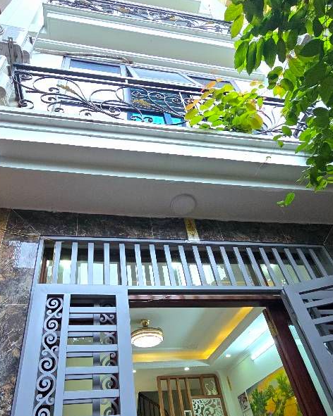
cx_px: 136
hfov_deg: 62.6
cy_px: 258
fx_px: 271
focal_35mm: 22
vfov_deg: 73.9
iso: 50
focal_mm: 2.2
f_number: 2.2
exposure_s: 1/119
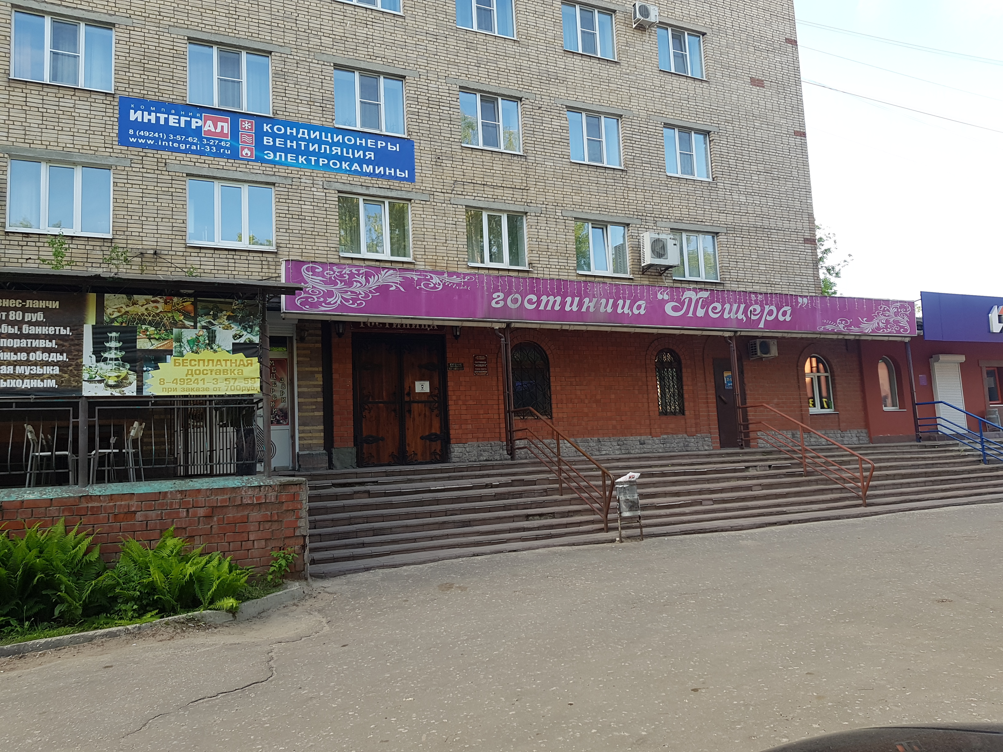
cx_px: 502
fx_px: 753
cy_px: 376
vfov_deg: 53.1
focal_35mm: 26
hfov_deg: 67.3
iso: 50
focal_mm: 4.2
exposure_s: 1/217
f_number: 1.7
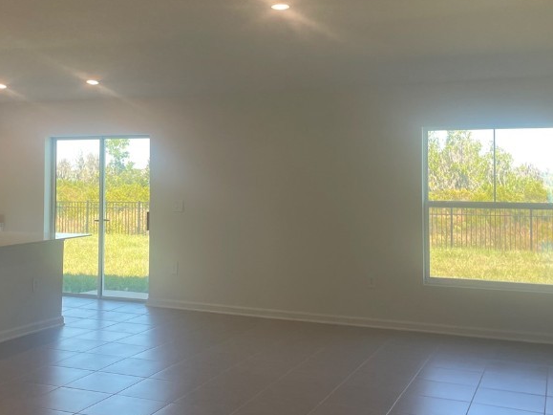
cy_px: 162
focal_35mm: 46
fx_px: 735
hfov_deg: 41.0
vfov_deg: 31.4
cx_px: 210
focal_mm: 4.2
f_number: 1.6
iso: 32
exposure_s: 1/129
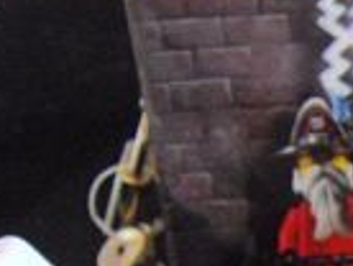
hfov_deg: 10.0
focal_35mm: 176
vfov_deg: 8.4
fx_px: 1798
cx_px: 803
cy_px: 338
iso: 400
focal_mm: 7.9
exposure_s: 1/15
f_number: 2.8
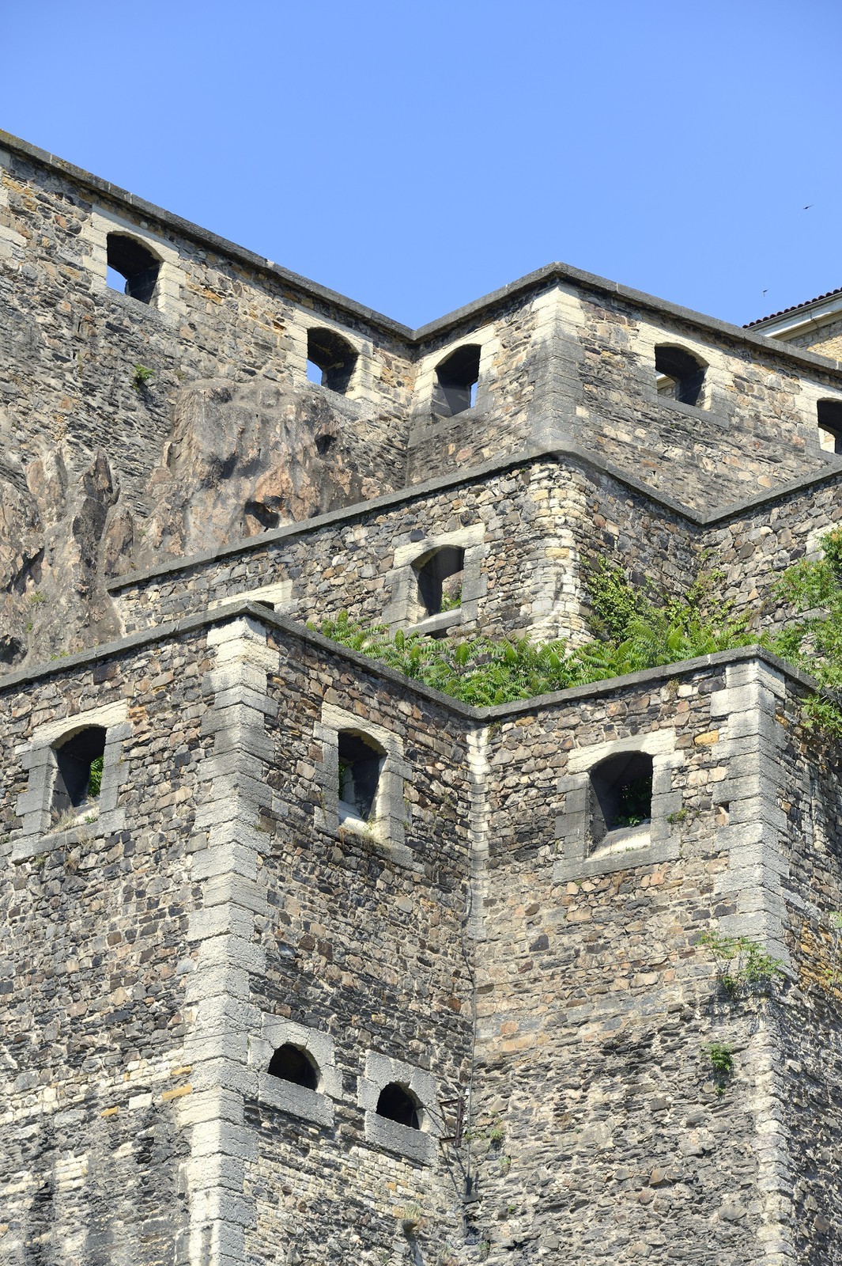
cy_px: 633
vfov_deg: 15.2
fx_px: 4741
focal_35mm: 135
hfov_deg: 10.1
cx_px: 421
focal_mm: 135
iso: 200
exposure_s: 1/400
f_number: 8
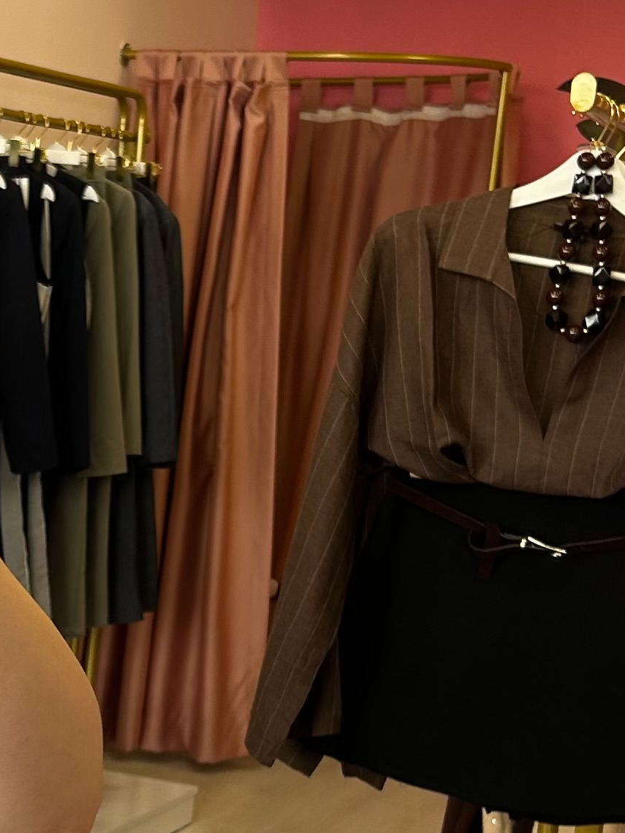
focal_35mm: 92
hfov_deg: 15.7
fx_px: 2214
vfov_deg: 21.2
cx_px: -24
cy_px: 603
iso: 32
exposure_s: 1/129
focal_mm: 5.7
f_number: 1.5
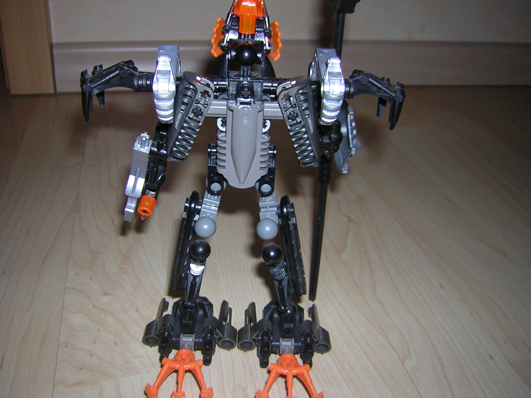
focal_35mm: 36
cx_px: 266
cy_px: 199
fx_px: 552
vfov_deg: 39.7
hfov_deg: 51.4
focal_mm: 4.7
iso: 50
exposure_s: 1/60.1
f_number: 2.6
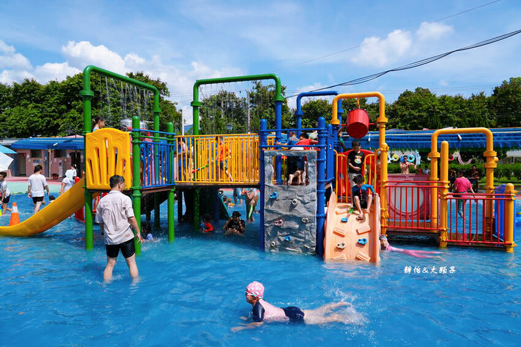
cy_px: 174
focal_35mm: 24
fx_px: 347
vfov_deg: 53.1
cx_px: 260
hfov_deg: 73.8
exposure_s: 1/1000
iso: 320
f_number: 8
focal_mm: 24
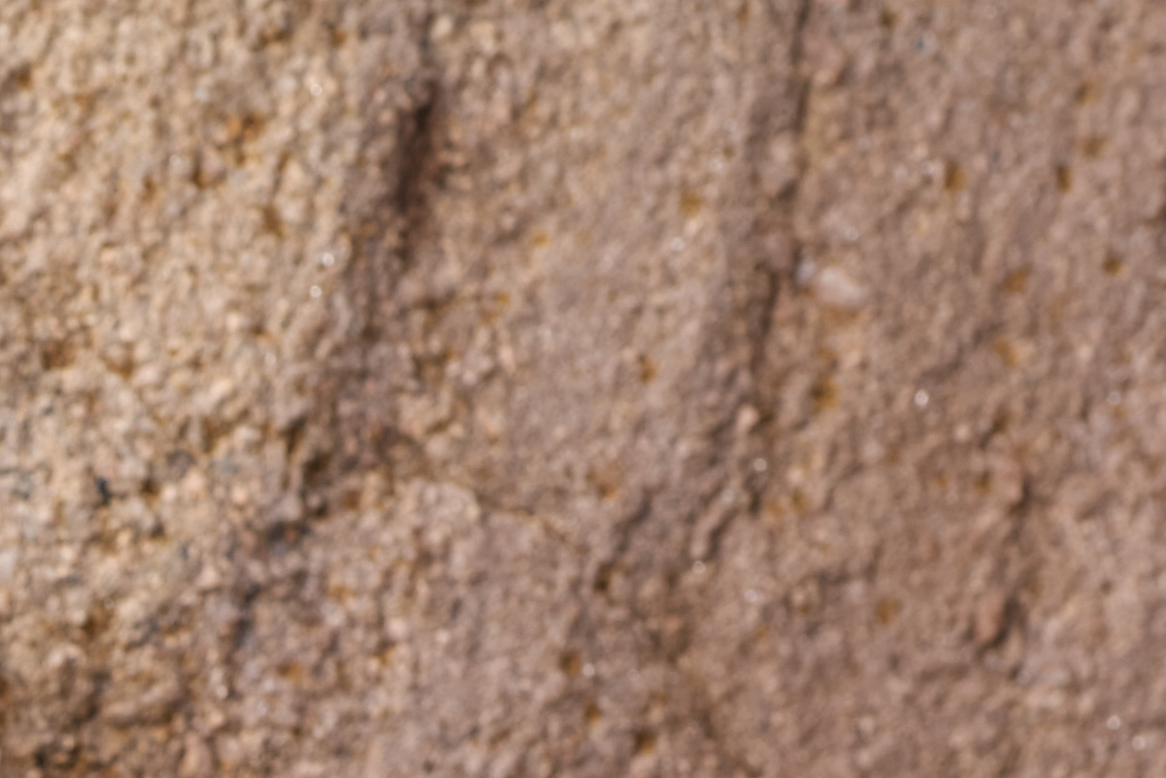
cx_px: -1665
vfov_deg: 4.4
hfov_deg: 6.5
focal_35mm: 299
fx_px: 9688
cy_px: 2220
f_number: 6.3
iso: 200
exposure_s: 1/250
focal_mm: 50
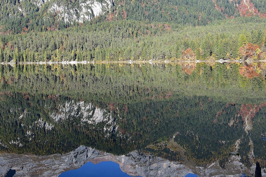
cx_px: 74
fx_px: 310
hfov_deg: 45.2
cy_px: 63
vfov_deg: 31.7
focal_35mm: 42
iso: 400
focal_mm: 14
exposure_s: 1/320
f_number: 10
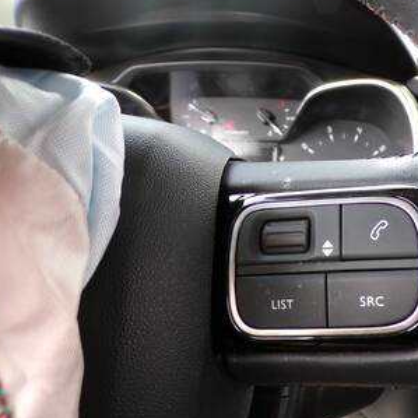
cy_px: 229
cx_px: 323
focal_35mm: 34
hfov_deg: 46.4
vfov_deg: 48.4
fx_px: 464
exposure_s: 1/60
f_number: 3
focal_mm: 4.3
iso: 100
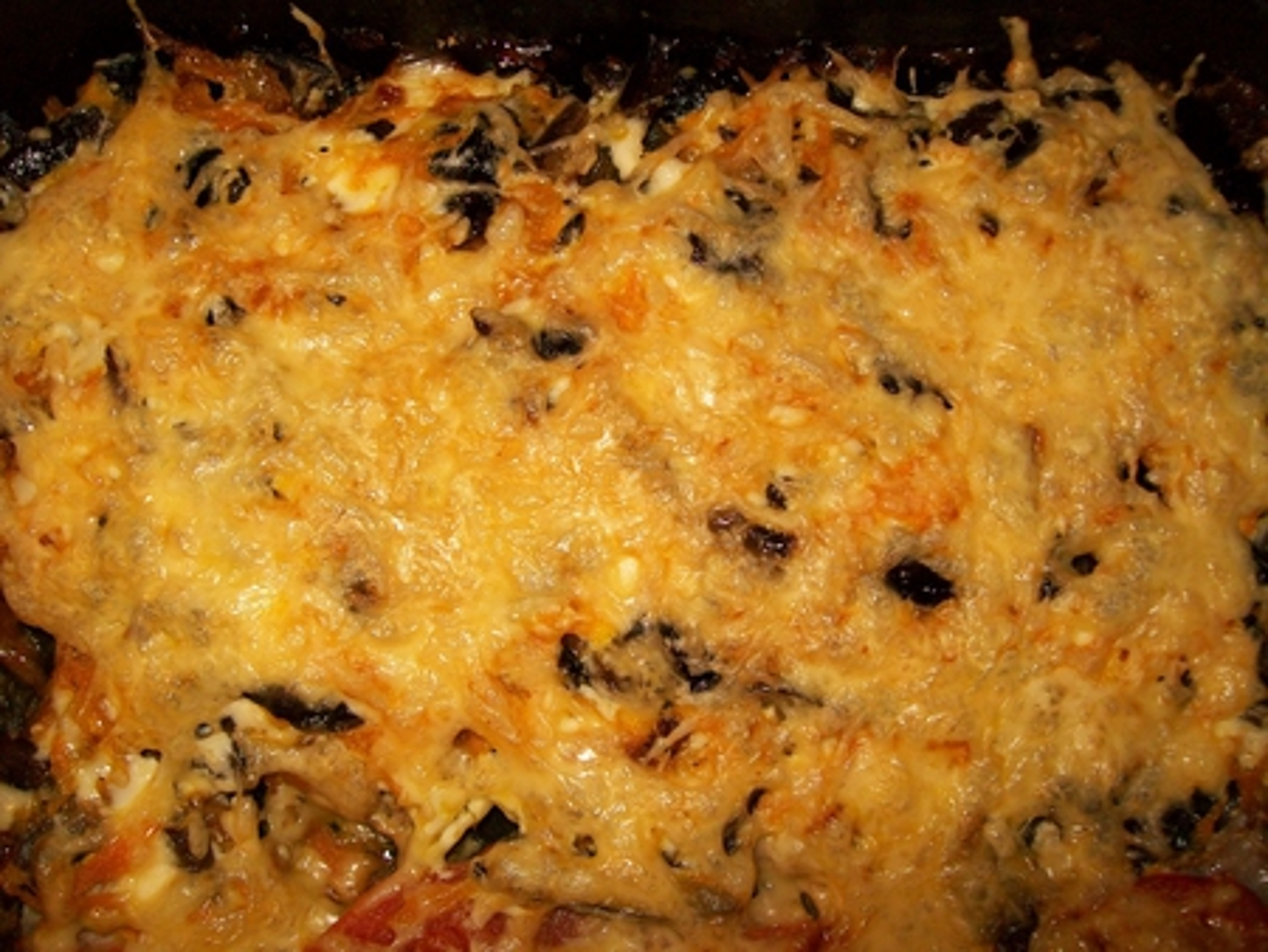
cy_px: 476
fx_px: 1246
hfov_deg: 53.9
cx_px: 634
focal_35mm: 34
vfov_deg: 41.8
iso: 160
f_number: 2.7
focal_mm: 6.1
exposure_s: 1/60
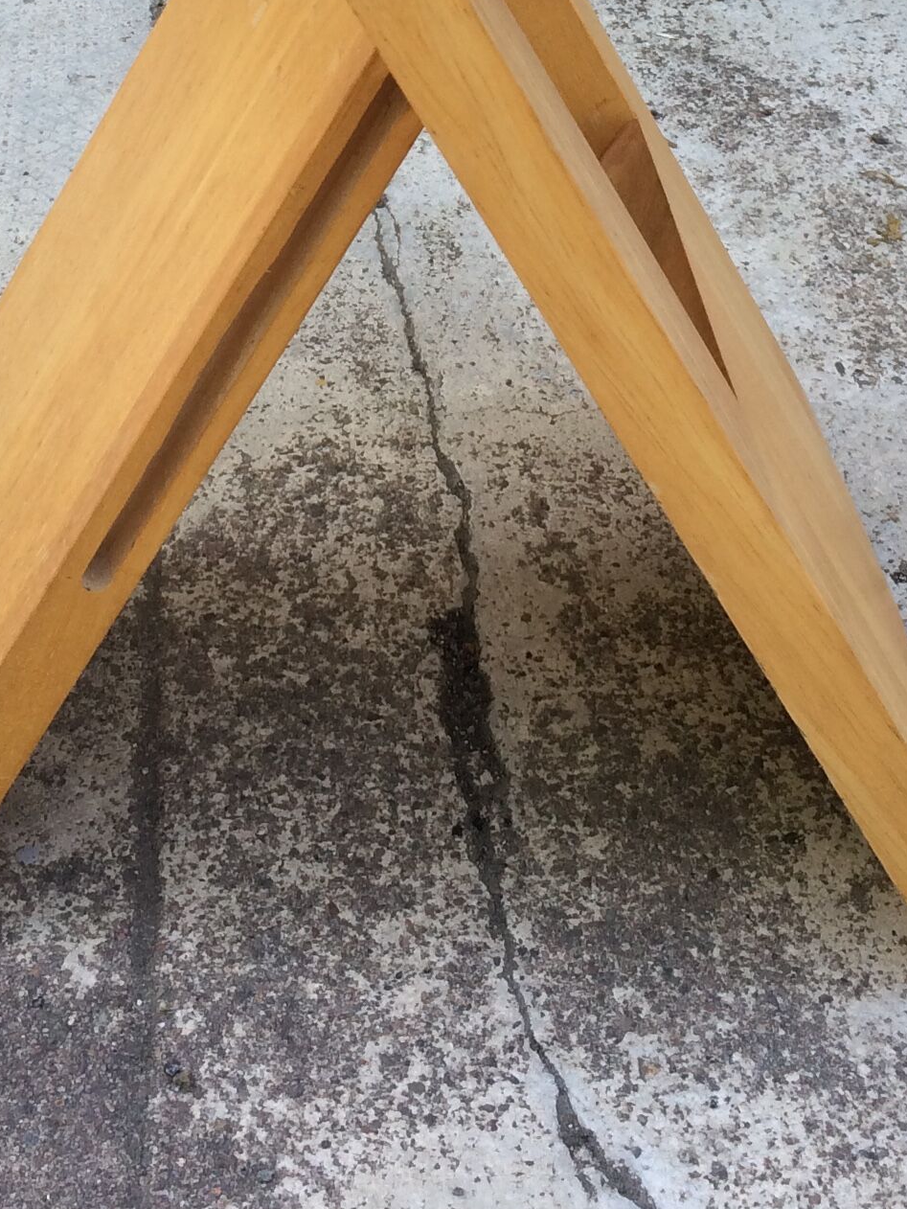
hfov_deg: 19.6
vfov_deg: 24.6
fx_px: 2619
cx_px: 399
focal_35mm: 75
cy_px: -56
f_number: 2.2
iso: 32
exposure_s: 1/197
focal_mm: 4.15
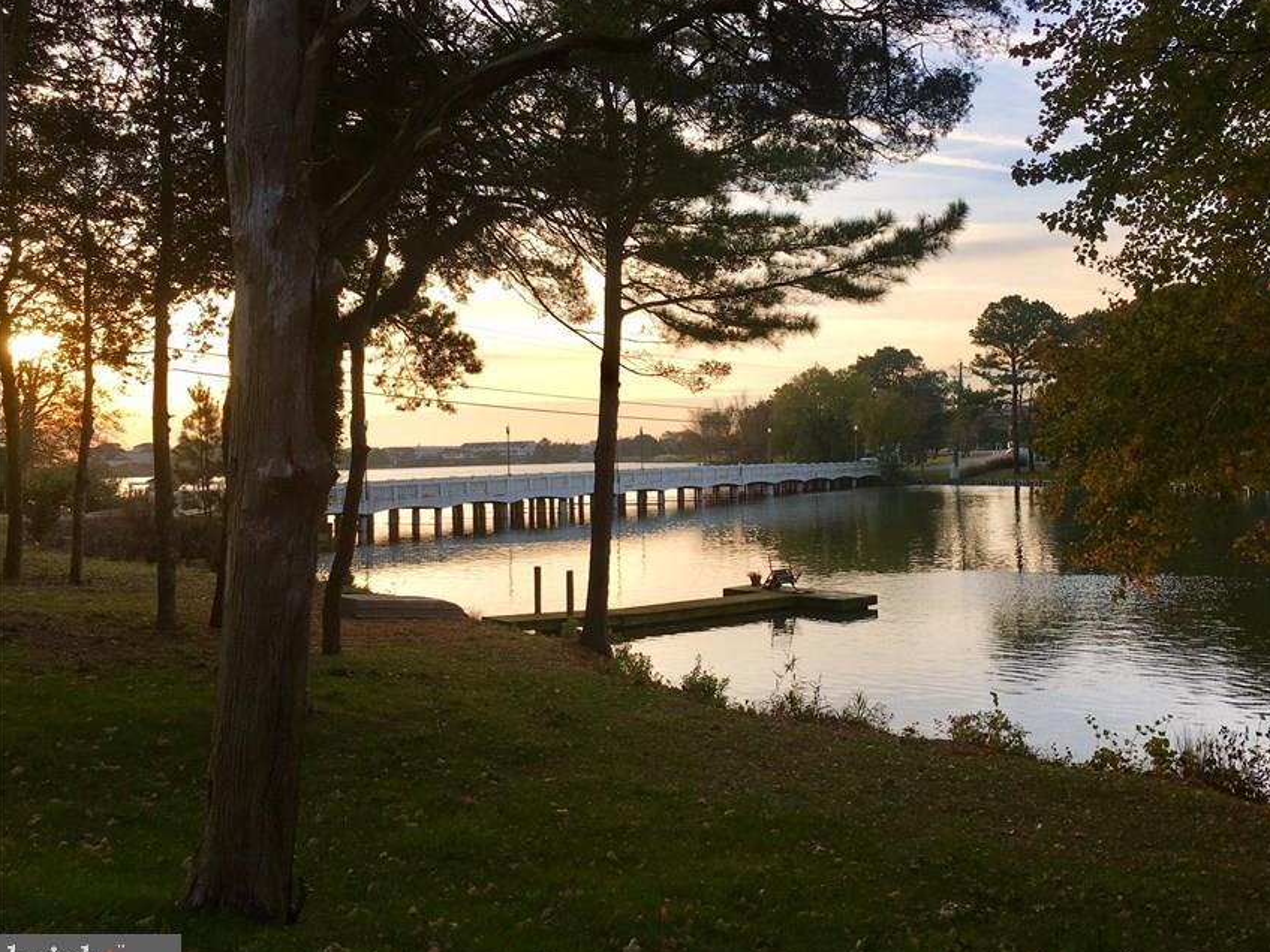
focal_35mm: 35
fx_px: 1284
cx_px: 761
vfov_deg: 40.6
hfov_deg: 52.3
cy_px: 421
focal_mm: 4.15
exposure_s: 1/373
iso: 25
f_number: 2.2
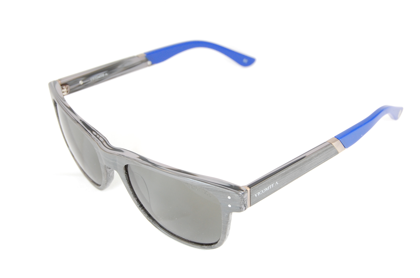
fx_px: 699
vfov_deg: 22.5
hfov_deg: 33.5
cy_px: 139
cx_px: 210
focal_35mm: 60
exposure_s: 1/160
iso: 800
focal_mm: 40
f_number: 10
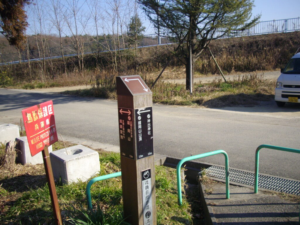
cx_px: 150
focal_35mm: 37
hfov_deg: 50.1
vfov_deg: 38.7
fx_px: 321
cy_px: 112
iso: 100
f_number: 5.6
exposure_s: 1/250
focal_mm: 6.2
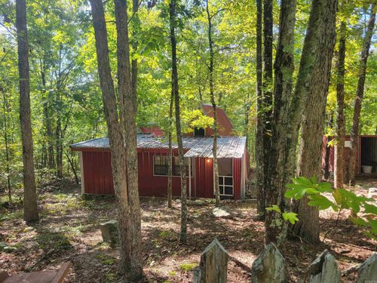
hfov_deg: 67.3
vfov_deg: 53.1
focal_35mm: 26
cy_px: 142
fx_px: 283
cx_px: 188
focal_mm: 5.4
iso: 40
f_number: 1.8
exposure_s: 1/161
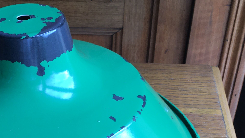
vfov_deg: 17.6
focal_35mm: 67
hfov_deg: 30.5
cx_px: 42
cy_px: 134
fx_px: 435
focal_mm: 4.15
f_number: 2.2
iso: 32
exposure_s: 1/50
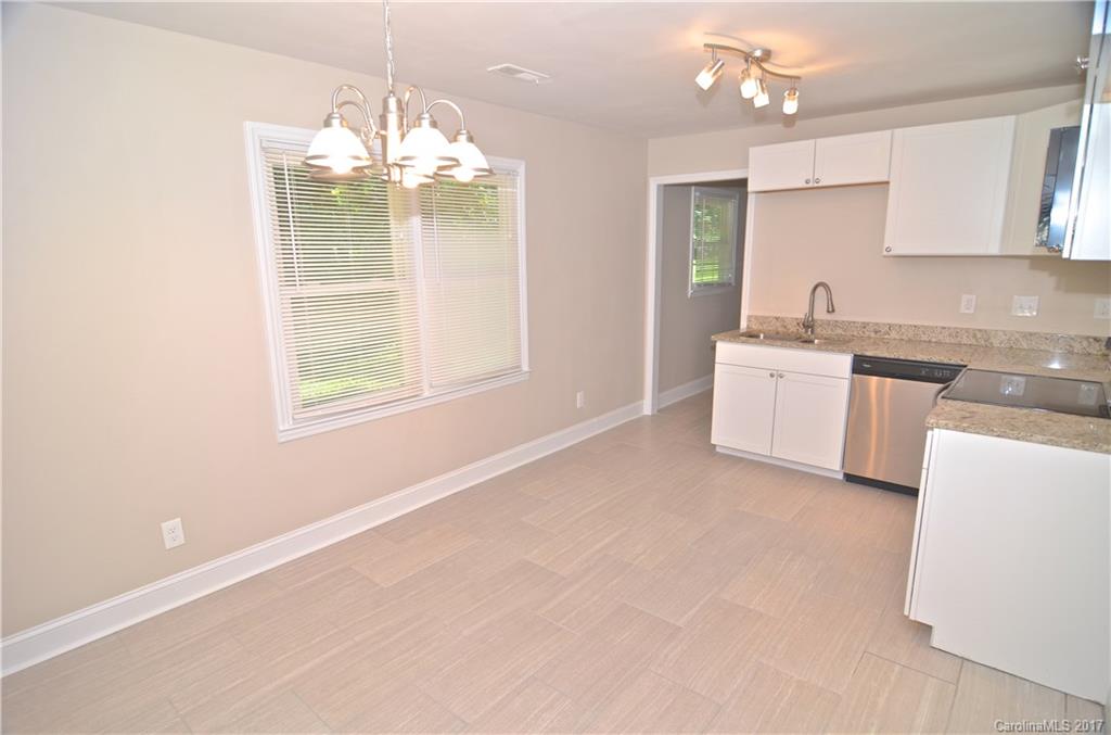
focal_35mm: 18
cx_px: 556
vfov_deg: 67.1
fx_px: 554
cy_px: 368
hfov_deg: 90.2
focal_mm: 12
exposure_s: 1/80
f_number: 4.5
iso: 200
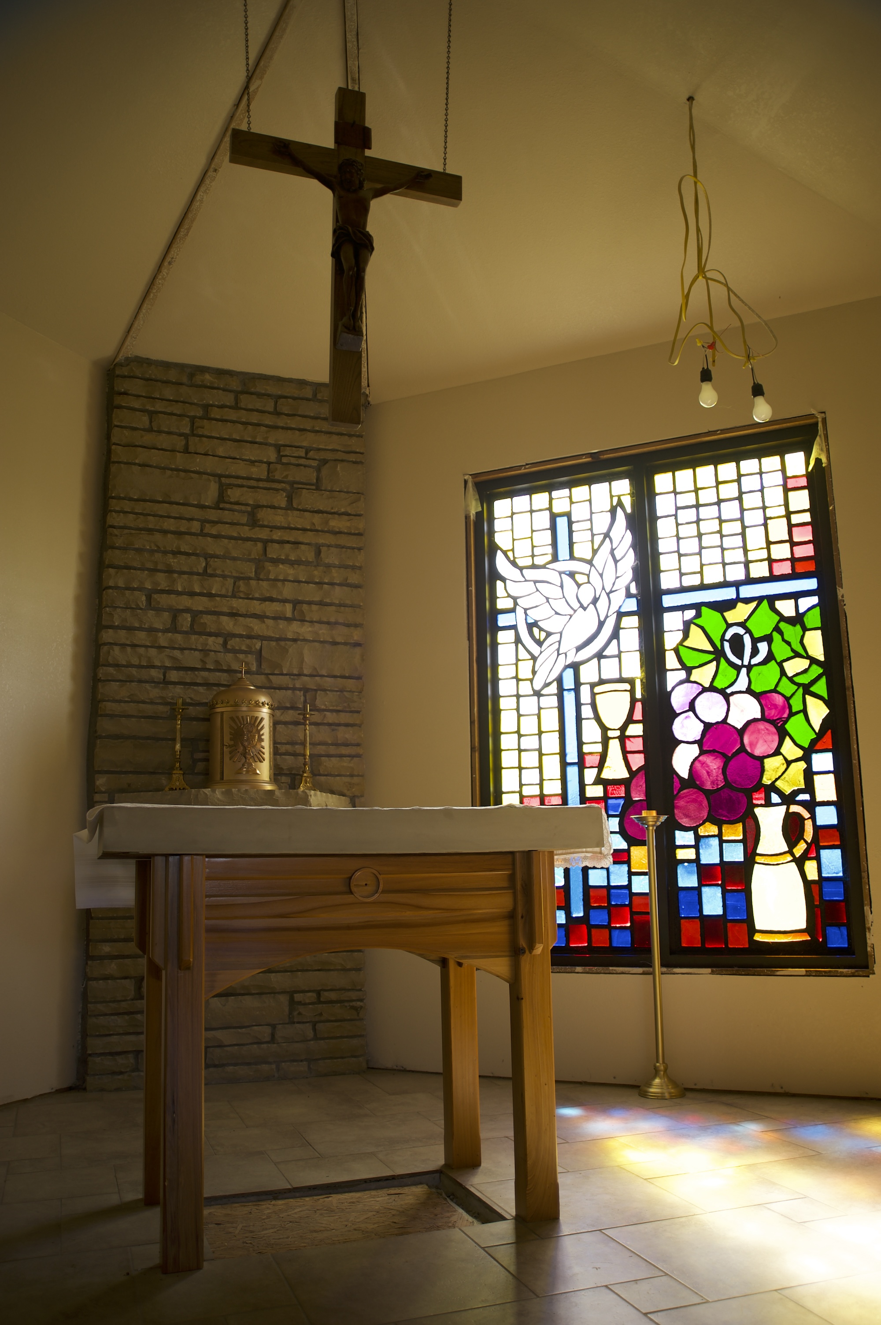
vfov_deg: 65.5
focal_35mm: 28
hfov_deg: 46.3
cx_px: 440
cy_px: 662
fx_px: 1029
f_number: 4
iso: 200
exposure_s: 1/60
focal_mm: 28
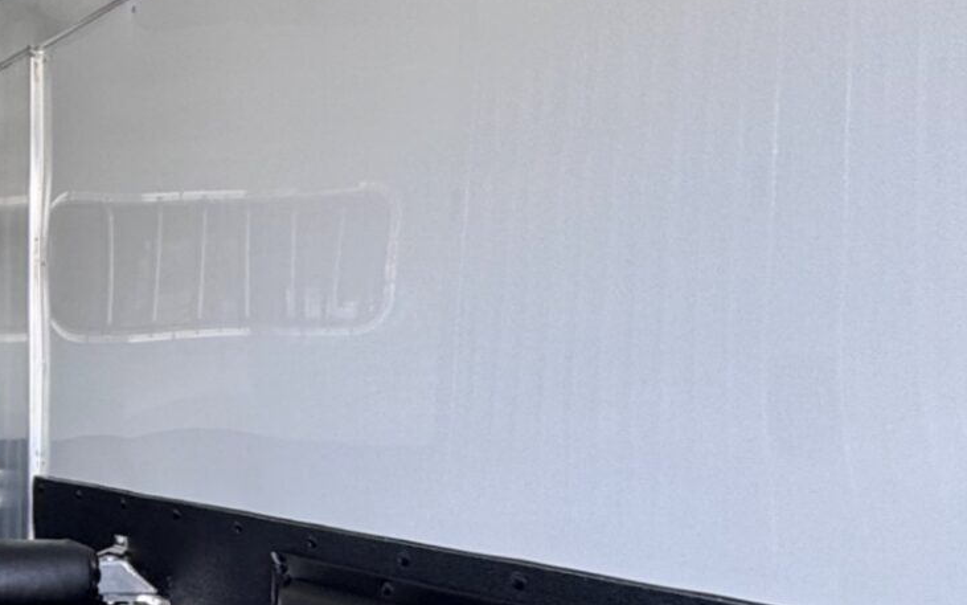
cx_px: -557
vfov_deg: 24.6
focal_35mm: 52
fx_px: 1371
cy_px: 447
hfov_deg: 25.9
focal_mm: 2.22
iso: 50
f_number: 2.2
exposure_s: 1/99
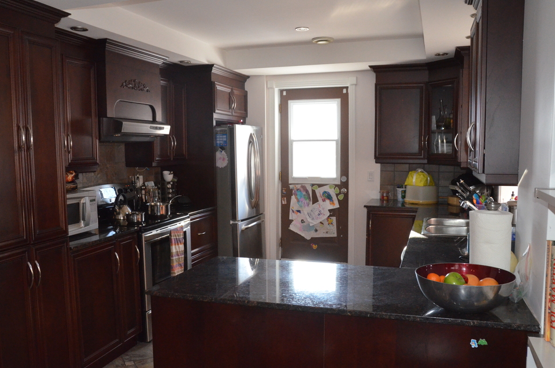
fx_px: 492
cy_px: 191
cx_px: 267
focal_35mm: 32
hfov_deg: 58.8
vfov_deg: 40.9
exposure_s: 1/200
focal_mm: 20
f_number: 7.1
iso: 3200
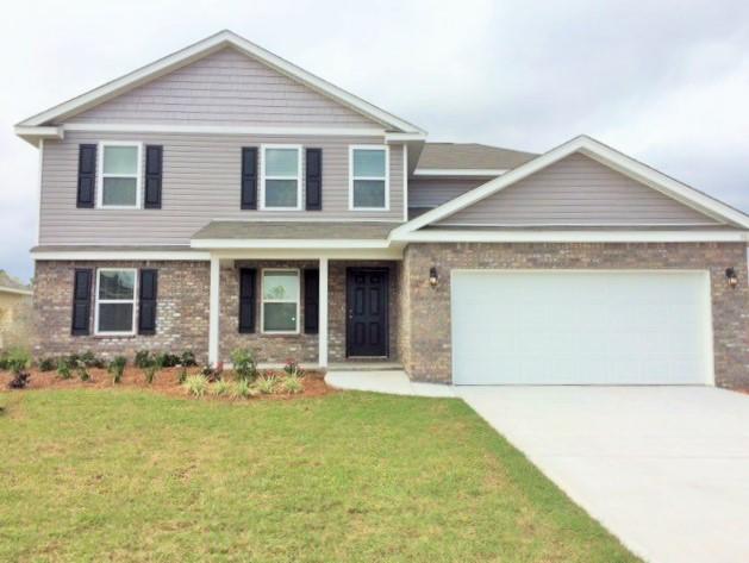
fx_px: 628
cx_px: 374
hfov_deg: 61.6
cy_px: 282
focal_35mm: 29
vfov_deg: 48.3
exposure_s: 1/2415
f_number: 2.2
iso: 32
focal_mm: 4.15
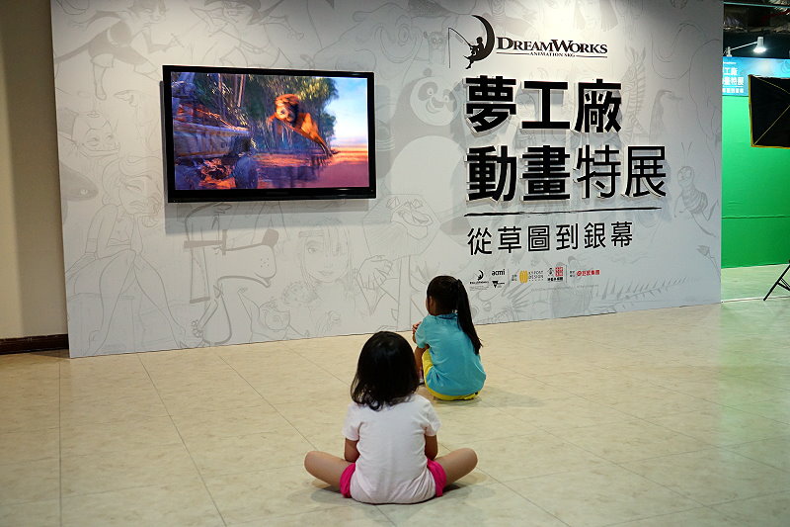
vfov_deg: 35.9
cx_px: 395
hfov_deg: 51.9
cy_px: 264
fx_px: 812
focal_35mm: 37
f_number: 4
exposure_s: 1/60
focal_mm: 37
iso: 2000
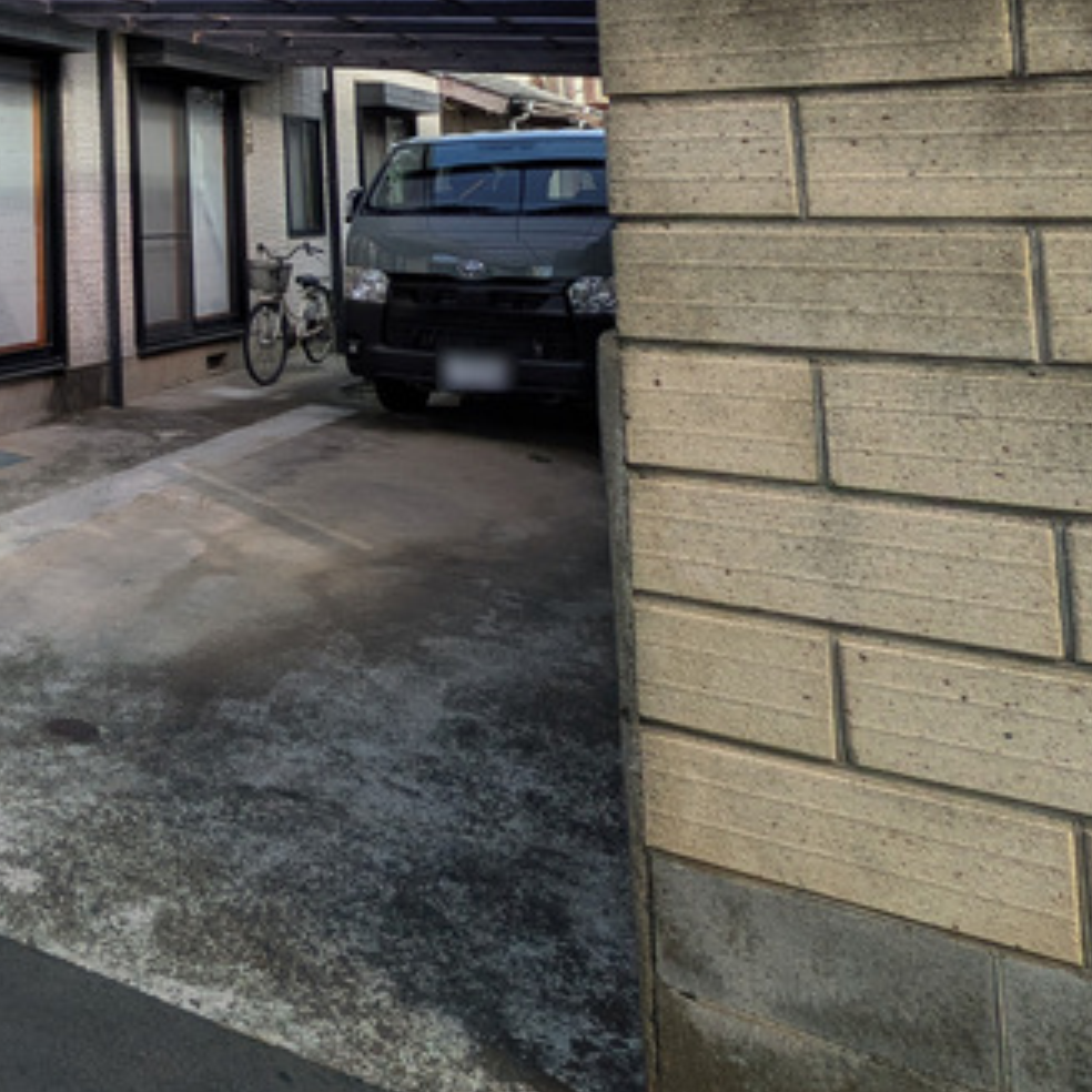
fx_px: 1213
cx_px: -206
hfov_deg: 37.3
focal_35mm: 34
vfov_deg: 44.4
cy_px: 122
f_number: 2.2
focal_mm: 1.83
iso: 51
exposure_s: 1/673
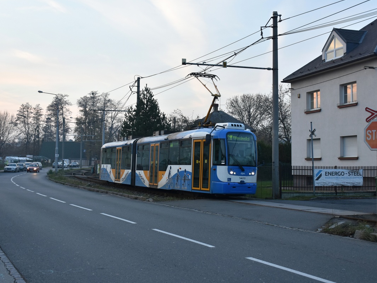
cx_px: 195
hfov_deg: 38.9
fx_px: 534
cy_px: 142
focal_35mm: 49
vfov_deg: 29.7
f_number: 5.6
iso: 500
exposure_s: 1/125
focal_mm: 30
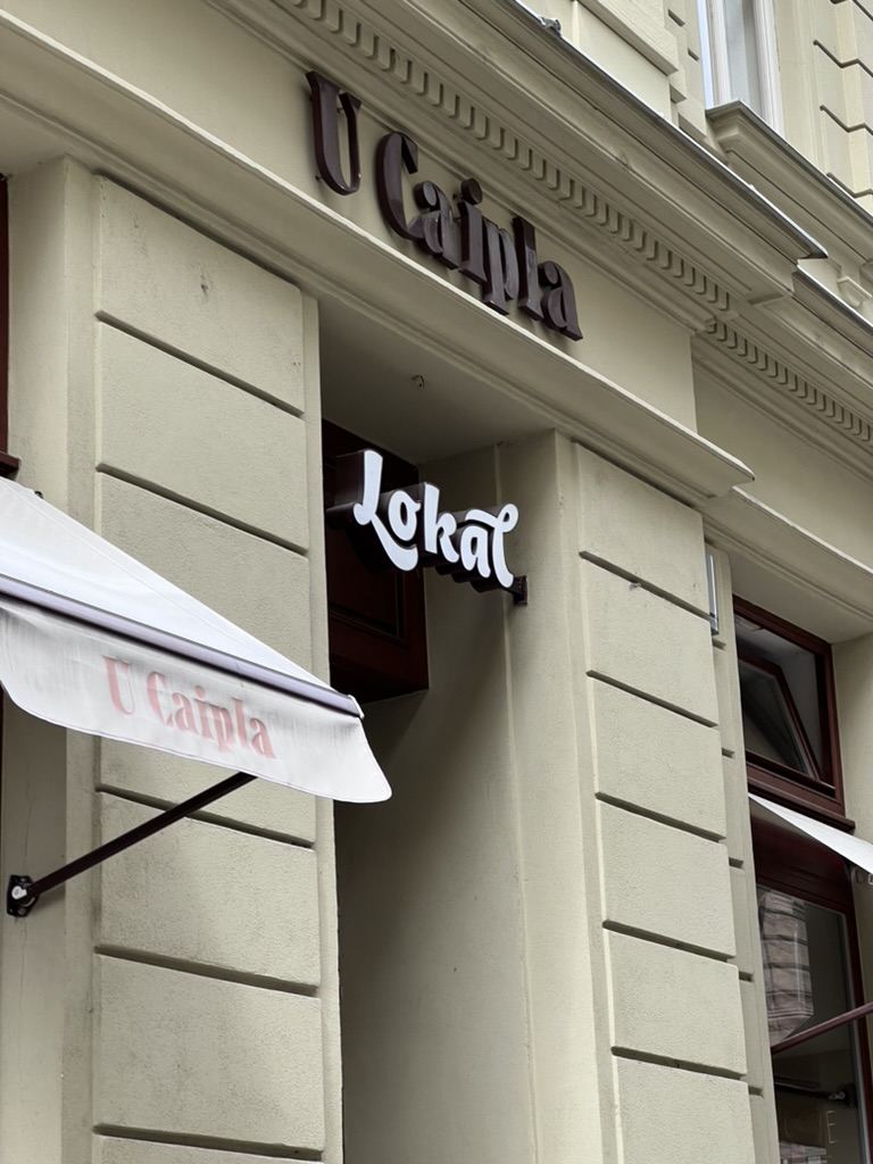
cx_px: 436
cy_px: 582
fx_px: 2589
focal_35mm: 77
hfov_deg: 19.1
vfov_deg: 25.3
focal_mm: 9
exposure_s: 1/180
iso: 32
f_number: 2.8
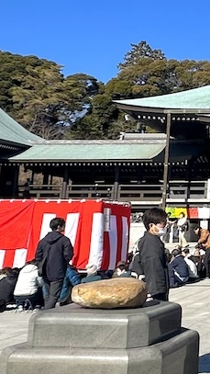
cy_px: 119
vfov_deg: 34.5
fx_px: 594
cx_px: 349
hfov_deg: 17.3
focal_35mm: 60
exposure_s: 1/2398
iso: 50
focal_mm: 2.22
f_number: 2.2
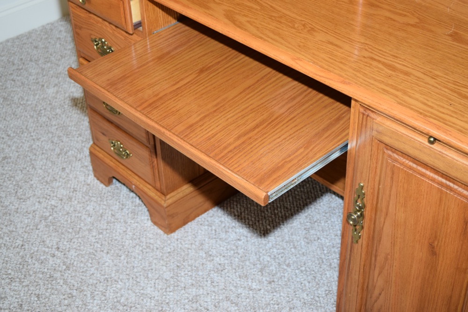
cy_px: 156
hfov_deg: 35.0
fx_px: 741
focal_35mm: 57
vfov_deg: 23.8
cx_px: 234
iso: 800
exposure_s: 1/80
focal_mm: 38
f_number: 4.8
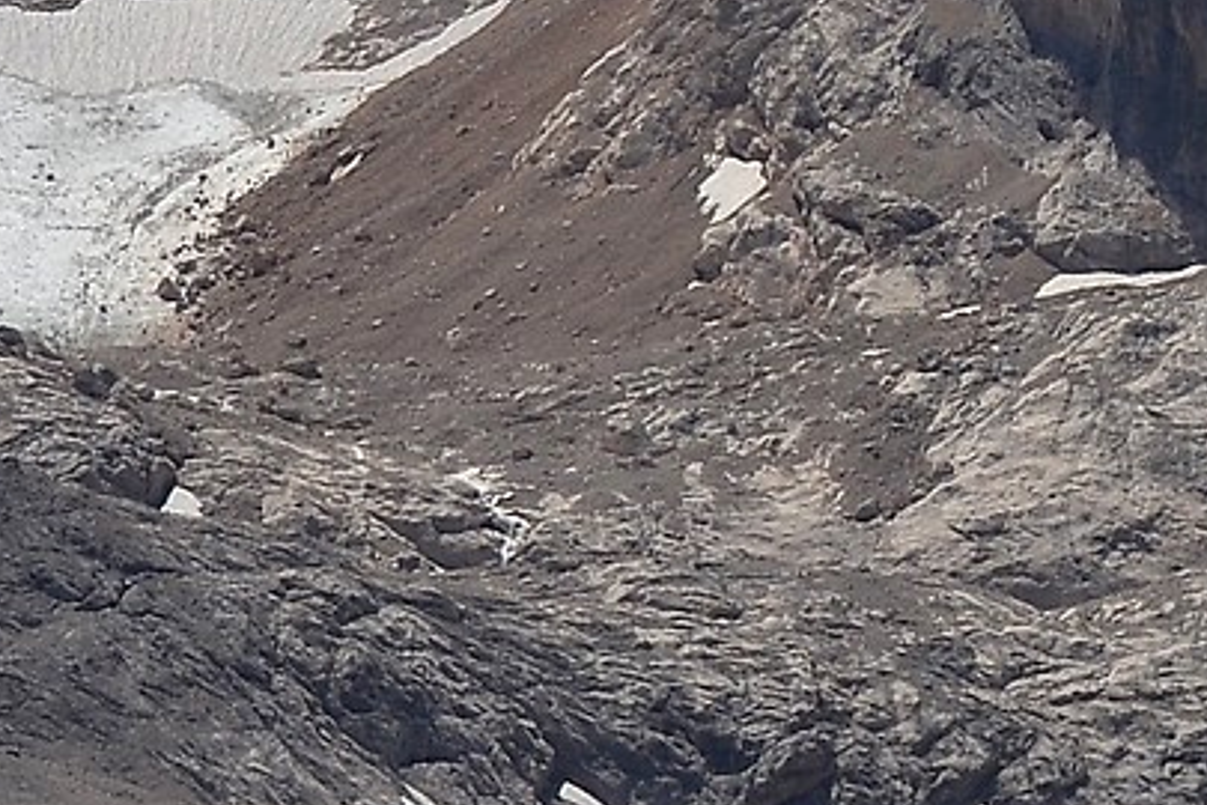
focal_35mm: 489
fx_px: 16393
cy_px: -546
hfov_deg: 4.2
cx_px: 2146
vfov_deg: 2.8
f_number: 9
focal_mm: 55
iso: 100
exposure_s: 1/320
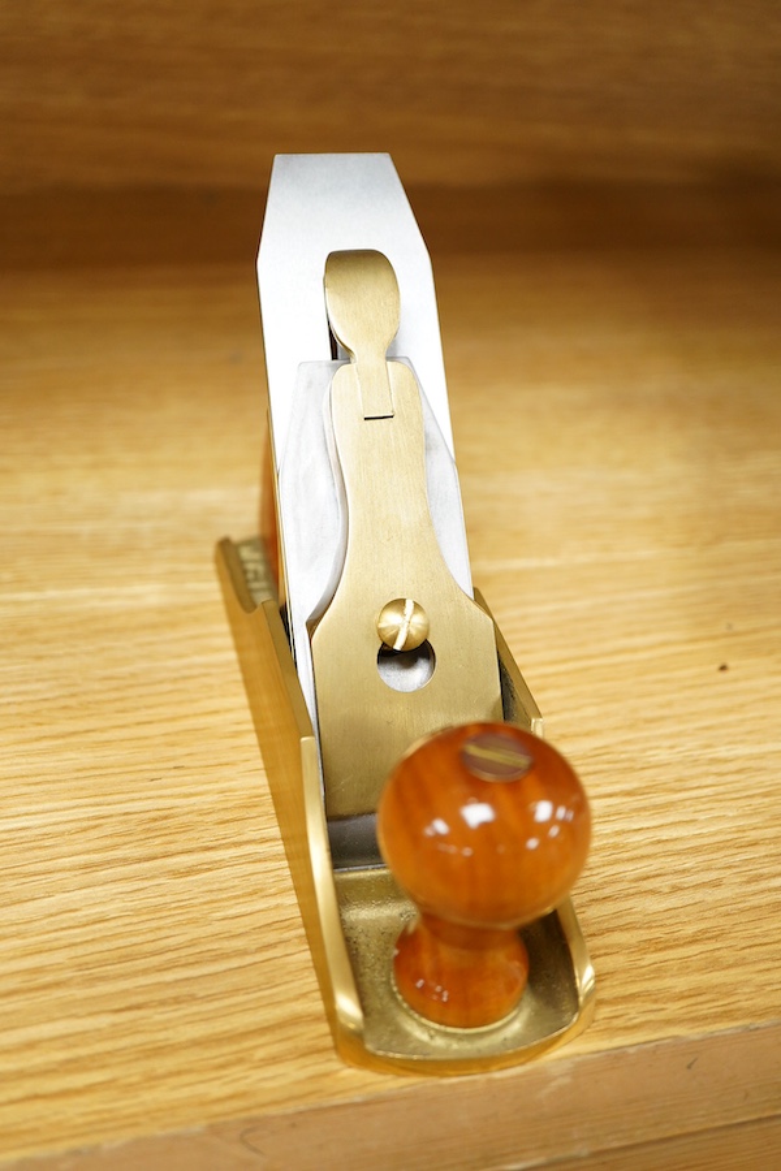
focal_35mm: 45
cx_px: 390
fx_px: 1464
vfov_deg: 43.6
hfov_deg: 29.9
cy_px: 586
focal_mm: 30
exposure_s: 1/125
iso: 1250
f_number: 3.5
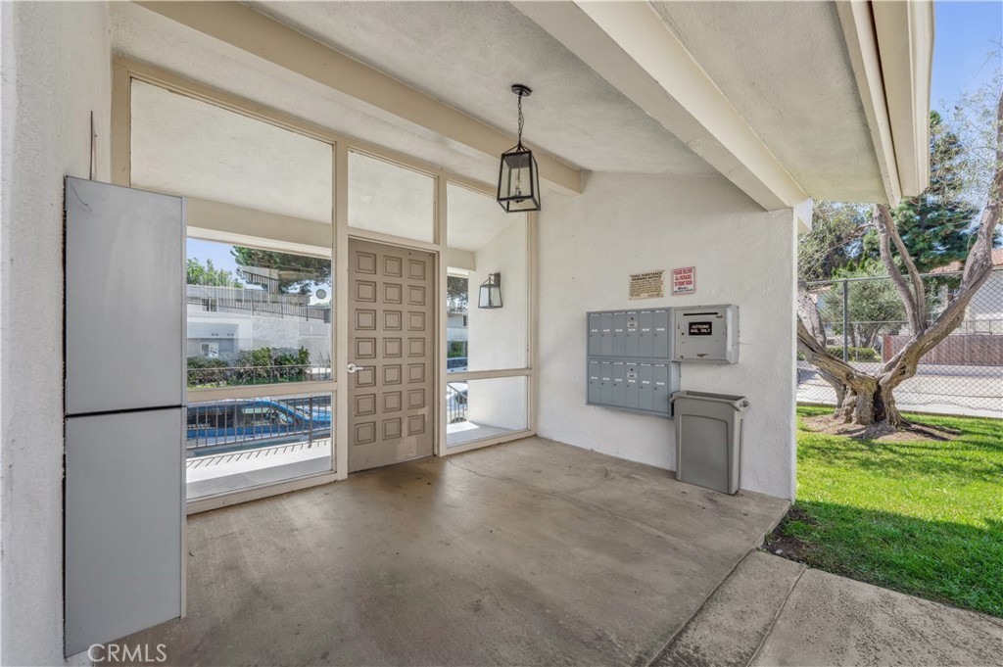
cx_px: 502
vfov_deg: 81.1
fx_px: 390
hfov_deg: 104.3
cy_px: 334
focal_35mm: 14
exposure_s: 1/40
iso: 100
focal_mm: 14
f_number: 11
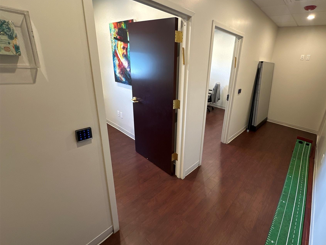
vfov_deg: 74.6
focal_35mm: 17
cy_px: 113
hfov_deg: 89.7
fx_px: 160
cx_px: 197
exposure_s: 1/60
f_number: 2.2
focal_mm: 2.22
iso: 250
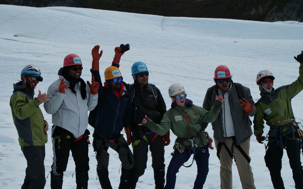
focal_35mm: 94
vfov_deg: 13.9
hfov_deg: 22.1
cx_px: 152
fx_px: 776
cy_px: 105
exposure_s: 1/1000
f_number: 7.1
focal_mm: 44
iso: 200
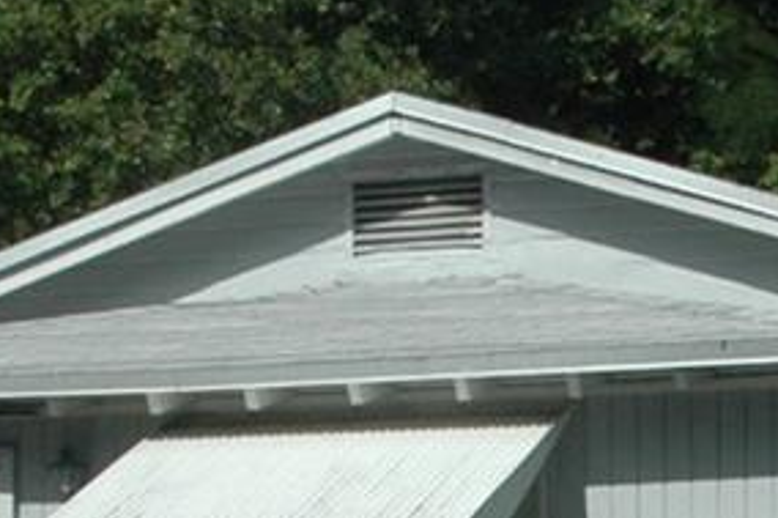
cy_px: 896
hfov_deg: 13.3
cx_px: 803
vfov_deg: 8.7
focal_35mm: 152
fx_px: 3283
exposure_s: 1/640
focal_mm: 18
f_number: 13
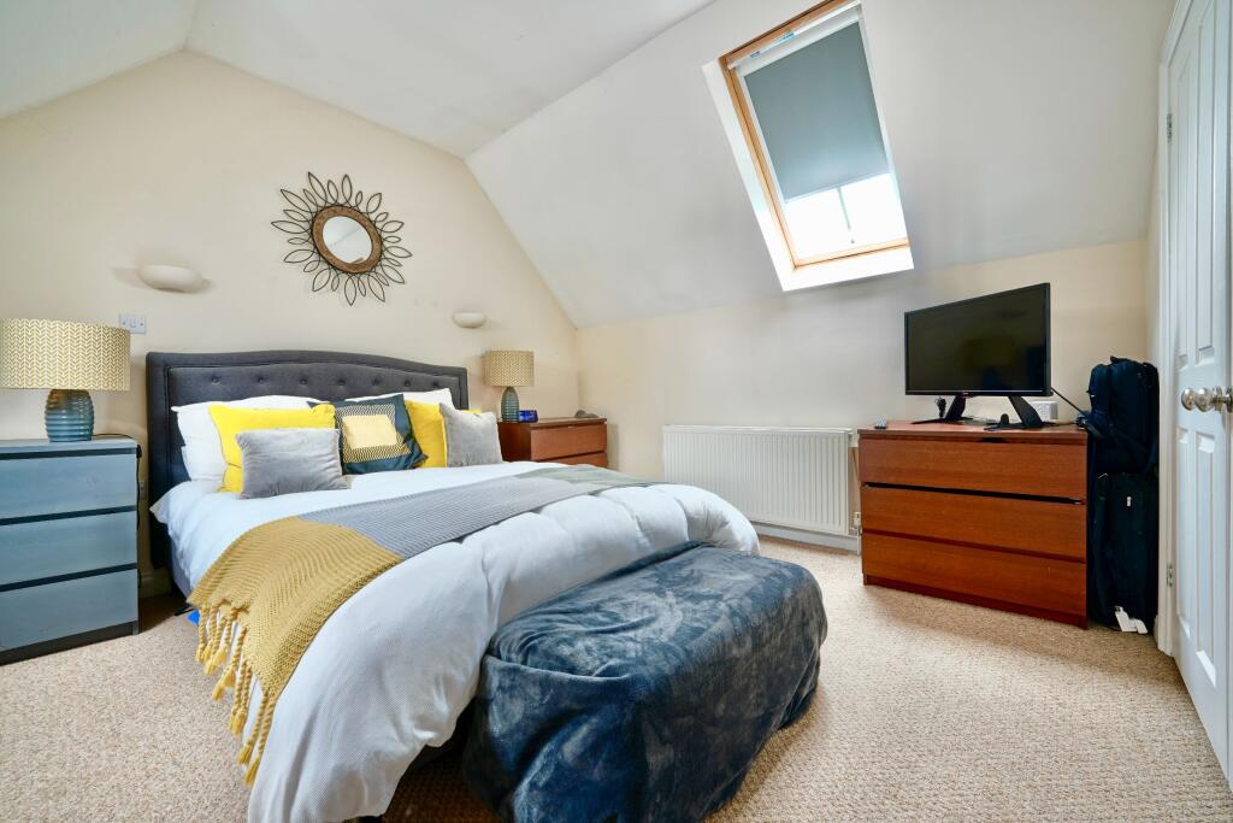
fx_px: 480
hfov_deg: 104.2
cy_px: 412
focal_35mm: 14
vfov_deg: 81.2
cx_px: 616
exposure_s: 1/1.6
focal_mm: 14
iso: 80
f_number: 13
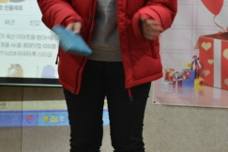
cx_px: 196
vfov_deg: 9.3
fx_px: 925
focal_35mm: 146
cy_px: -30
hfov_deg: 14.0
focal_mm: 32
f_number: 4.8
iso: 400
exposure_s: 1/25
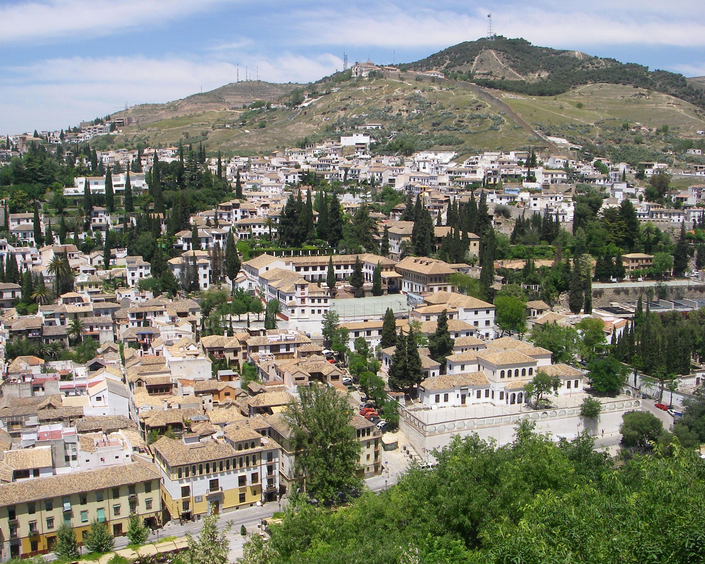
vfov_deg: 37.3
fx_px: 835
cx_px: 333
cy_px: 281
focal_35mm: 40
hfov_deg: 45.8
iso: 64
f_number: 6.6
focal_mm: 6.3
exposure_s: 1/250
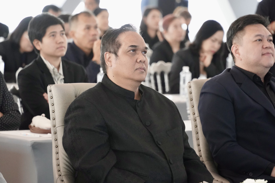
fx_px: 1528
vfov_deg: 6.9
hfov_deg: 10.3
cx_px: 138
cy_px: 92
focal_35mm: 200
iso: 10000
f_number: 5.6
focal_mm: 200
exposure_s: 1/125
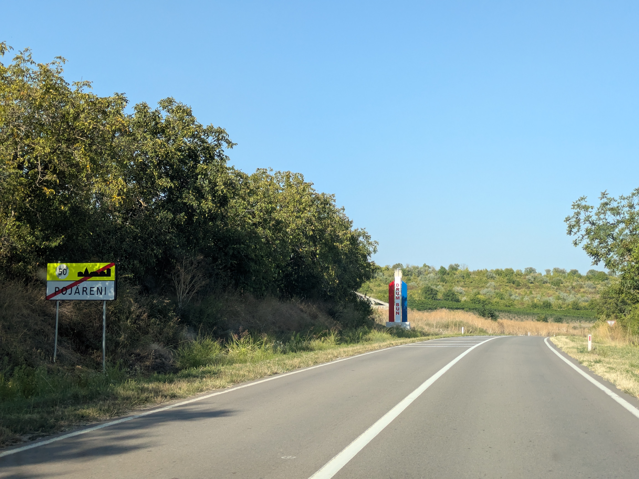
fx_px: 942
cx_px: 320
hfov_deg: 37.5
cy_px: 240
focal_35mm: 51
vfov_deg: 28.6
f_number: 1.89
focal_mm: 5.43
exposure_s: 1/1060
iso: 58
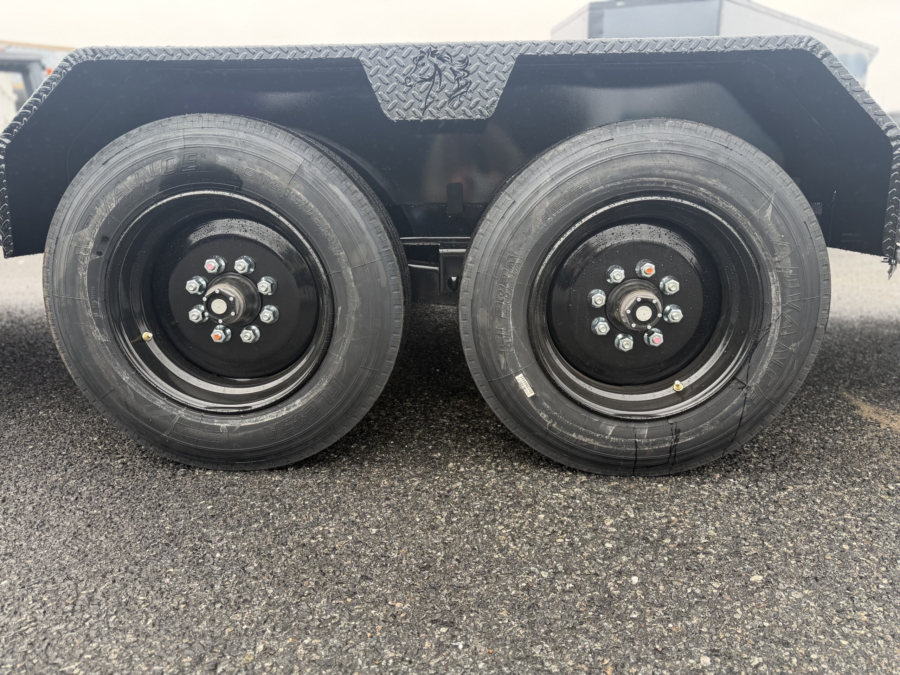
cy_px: 338
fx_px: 624
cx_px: 450
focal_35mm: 24
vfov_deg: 56.8
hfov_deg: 71.6
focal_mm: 6.76
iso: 80
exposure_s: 1/443
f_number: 1.78
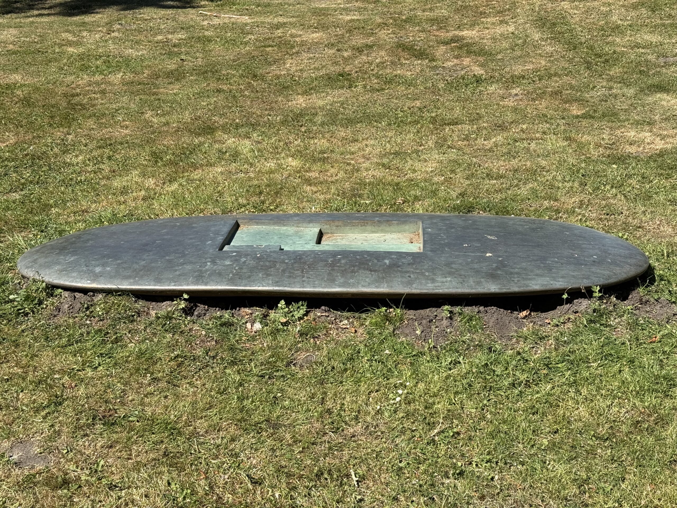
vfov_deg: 30.3
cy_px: 254
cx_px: 338
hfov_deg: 39.7
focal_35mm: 48
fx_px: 939
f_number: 1.78
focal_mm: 6.76
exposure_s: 1/3378
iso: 64
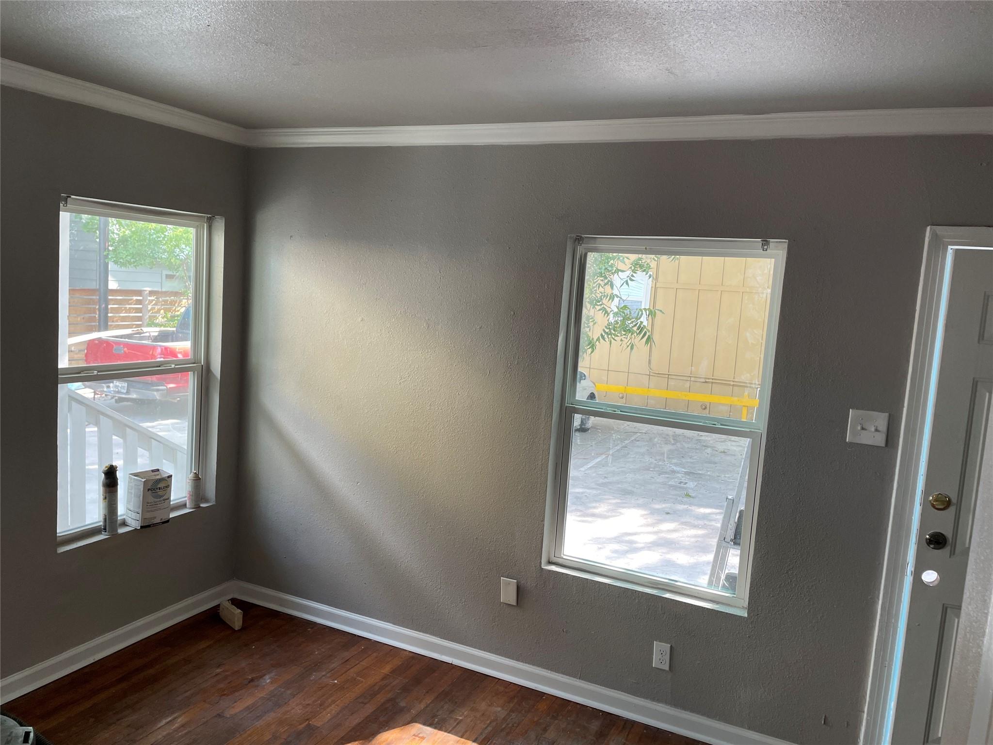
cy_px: 372
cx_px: 496
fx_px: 746
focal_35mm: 26
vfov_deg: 53.1
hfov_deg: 67.3
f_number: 1.6
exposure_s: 1/60
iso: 64
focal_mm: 4.2
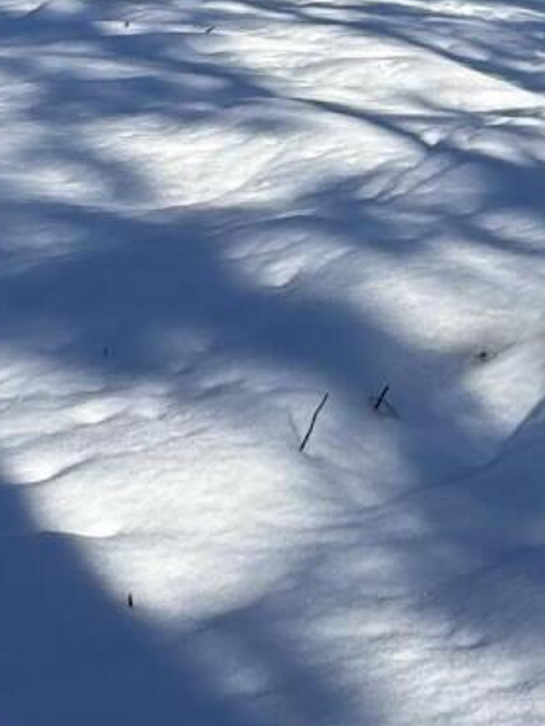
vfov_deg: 24.1
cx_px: 896
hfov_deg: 17.3
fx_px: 1552
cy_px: -133
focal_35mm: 74
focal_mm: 2.22
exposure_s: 1/1748
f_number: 2.2
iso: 50
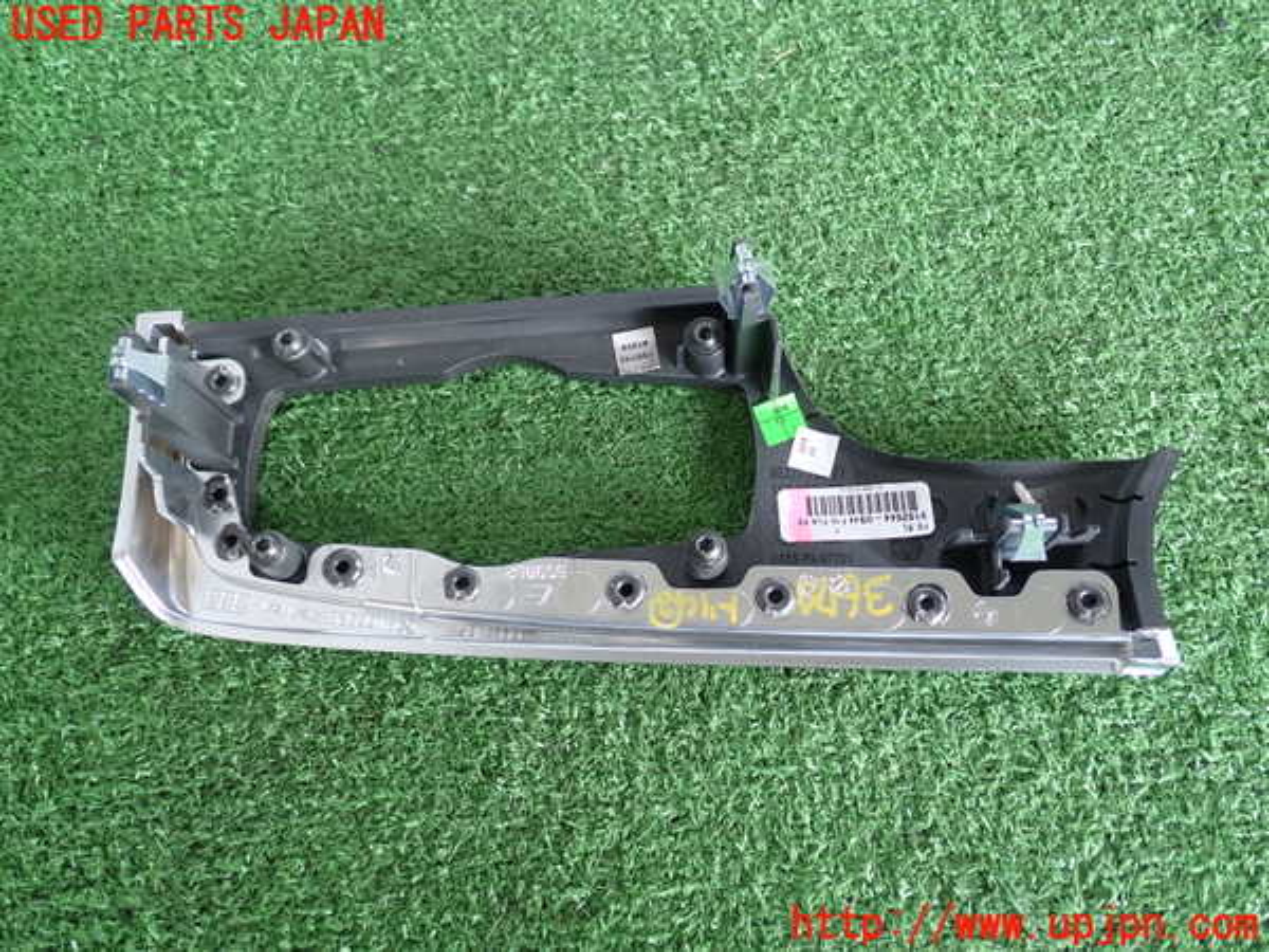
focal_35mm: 30
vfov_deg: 46.8
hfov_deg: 60.0
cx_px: 634
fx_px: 1100
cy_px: 476
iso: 200
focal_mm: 5.4
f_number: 2.3
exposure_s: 1/40
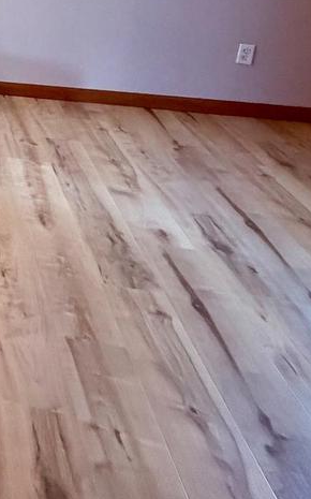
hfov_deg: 19.3
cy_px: -18
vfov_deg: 37.9
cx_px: -280
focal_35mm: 46
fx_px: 625
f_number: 2.2
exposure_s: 1/60
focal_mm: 2.22
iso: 1000
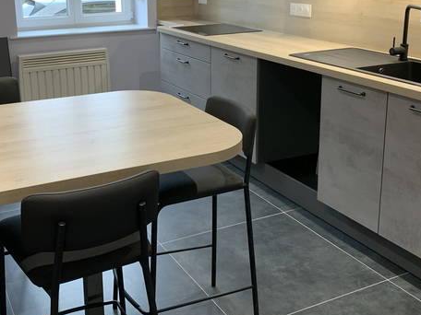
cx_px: 186
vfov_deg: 31.7
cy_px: 86
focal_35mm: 45
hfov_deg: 42.0
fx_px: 547
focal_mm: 4.25
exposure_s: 1/60
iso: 100
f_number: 1.8
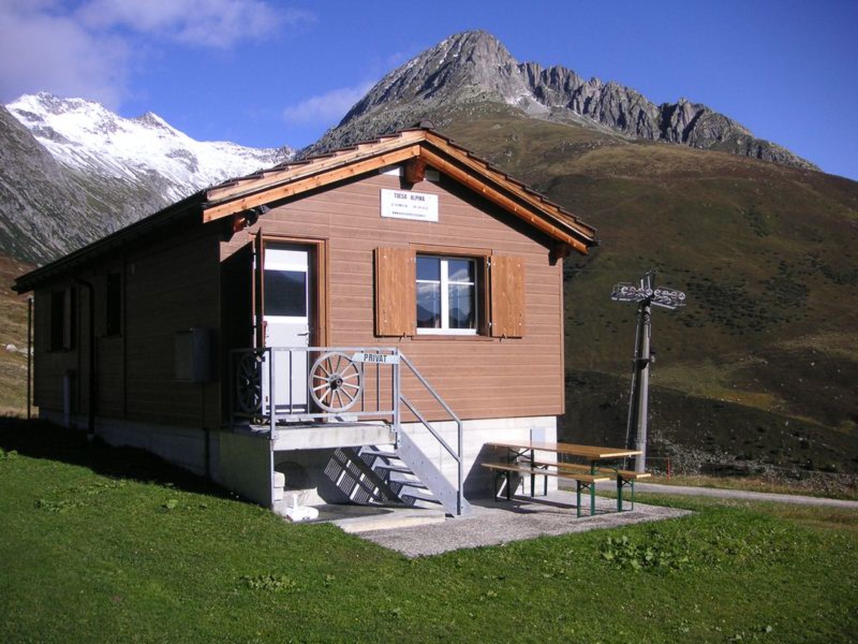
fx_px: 917
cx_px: 429
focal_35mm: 37
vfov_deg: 38.7
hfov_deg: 50.1
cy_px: 322
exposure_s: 1/180
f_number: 6.7
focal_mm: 6.1
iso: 50
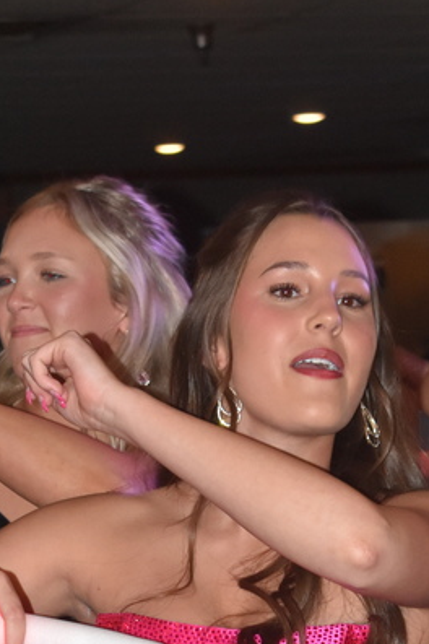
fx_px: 3324
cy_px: 772
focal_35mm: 186
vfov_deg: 10.9
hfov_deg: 7.4
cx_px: 162
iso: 1600
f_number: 5.3
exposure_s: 1/60
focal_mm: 48
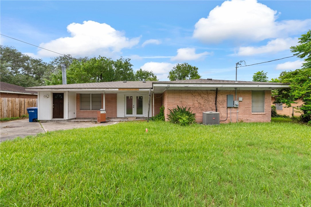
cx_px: 156
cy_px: 104
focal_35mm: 16
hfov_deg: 96.7
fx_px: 138
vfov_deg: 73.8
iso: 80
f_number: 9
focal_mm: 16
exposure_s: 1/125
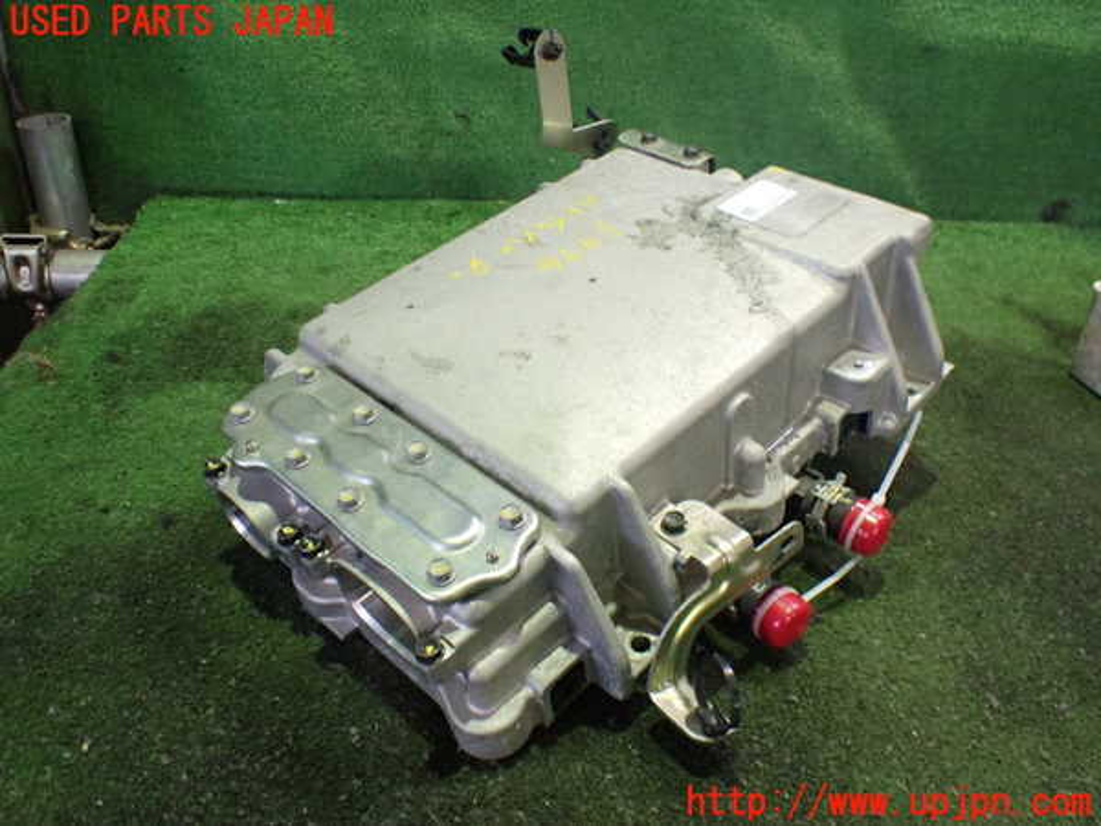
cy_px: 413
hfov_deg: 60.0
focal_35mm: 30
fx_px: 954
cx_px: 550
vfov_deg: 46.8
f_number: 2.3
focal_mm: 5.4
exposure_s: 1/50
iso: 800
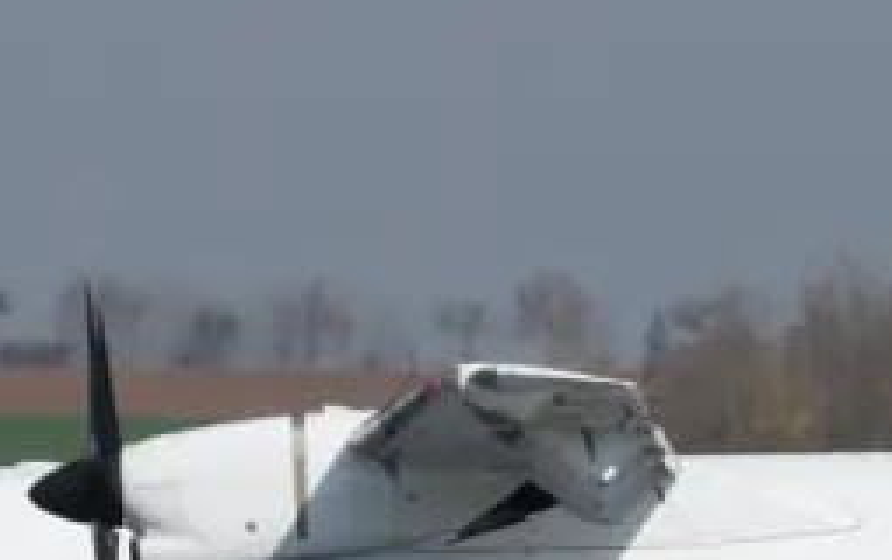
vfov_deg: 1.8
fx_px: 17912
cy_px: 509
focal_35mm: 736
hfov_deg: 2.9
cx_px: 665
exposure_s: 1/250
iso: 100
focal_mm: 120
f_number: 10
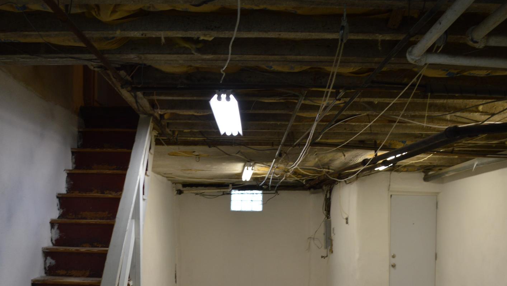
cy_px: 238
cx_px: 230
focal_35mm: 41
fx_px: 551
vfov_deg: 28.3
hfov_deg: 49.3
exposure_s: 1/80
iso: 400
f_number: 4.5
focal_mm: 18
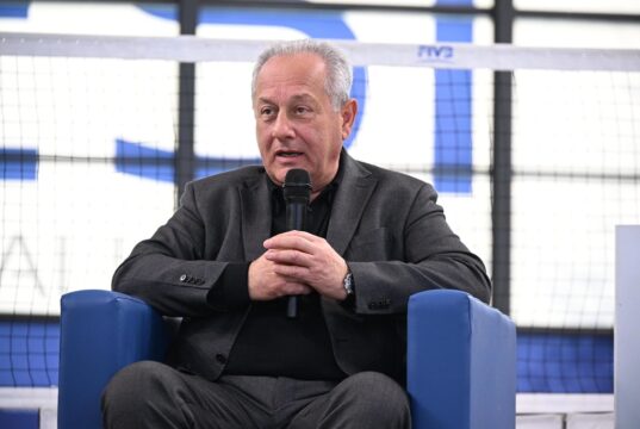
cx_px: 320
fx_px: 3294
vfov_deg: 7.5
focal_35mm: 185
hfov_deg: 11.1
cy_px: 214
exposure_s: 1/200
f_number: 6.3
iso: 3600
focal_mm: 185
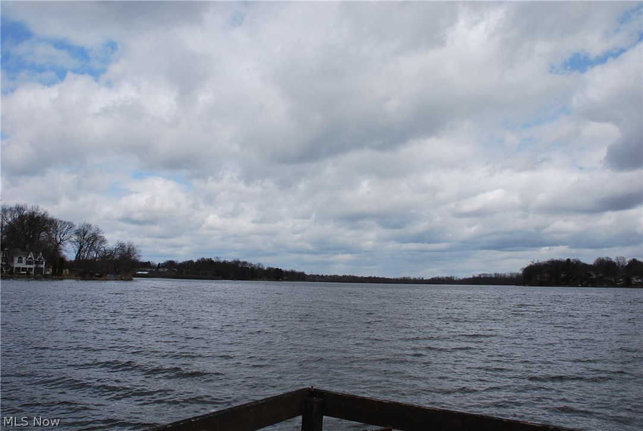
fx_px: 537
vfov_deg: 43.8
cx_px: 322
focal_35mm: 30
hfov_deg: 61.8
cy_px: 216
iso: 100
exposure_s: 1/320
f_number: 9
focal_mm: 20
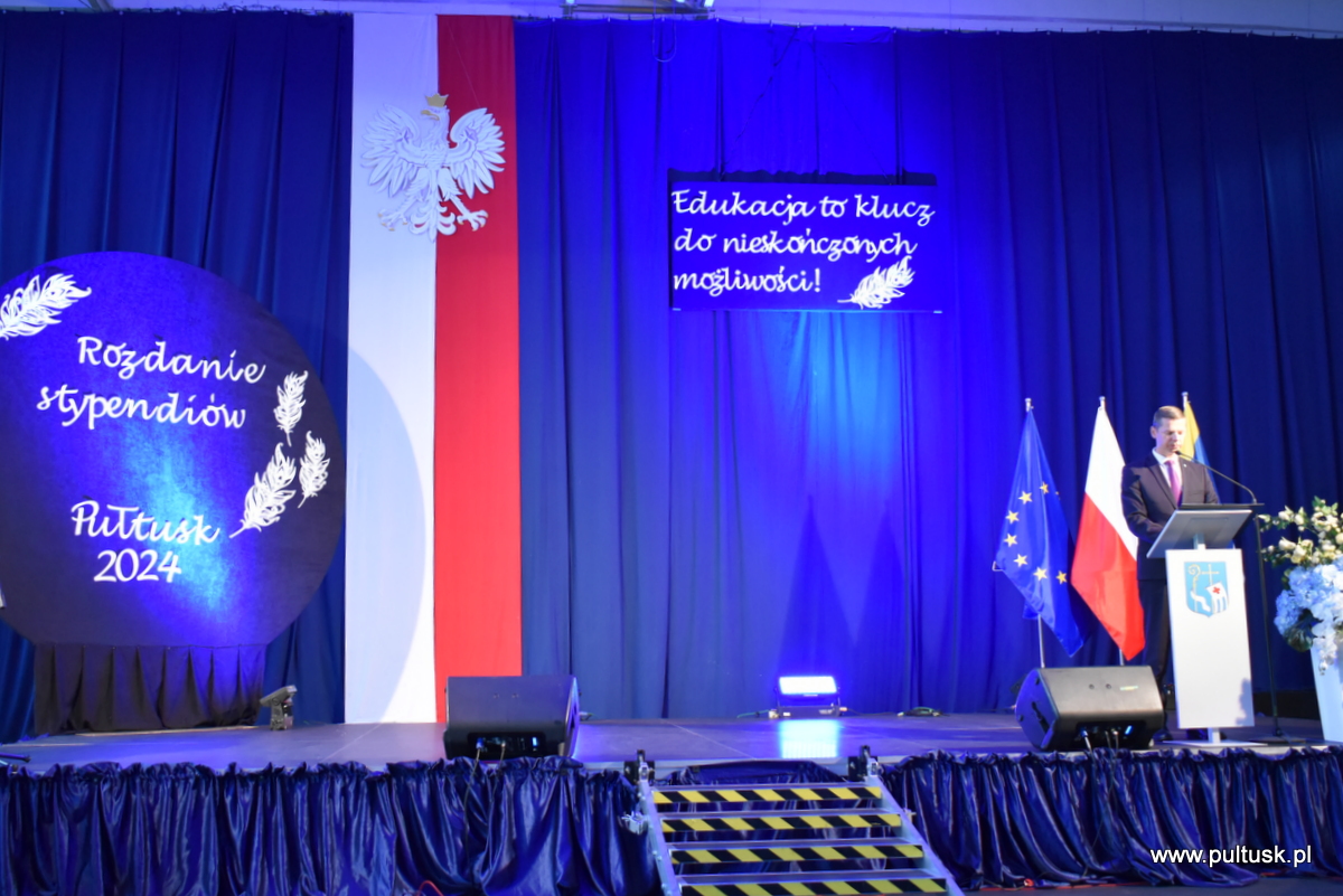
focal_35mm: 33
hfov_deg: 57.2
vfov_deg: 40.0
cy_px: 448
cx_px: 672
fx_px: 1231
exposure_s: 1/60
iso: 2200
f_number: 3.8
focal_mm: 22
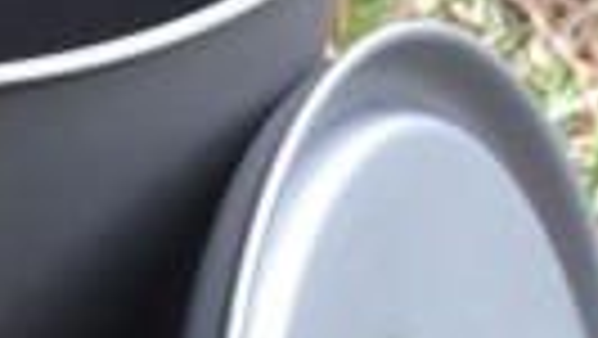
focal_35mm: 150
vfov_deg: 8.1
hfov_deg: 13.4
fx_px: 2380
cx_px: -319
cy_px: 291
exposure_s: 1/120
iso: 50
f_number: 2.2
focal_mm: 4.15
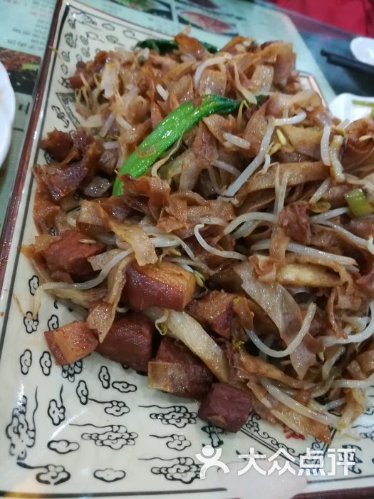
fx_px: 375
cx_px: 187
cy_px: 250
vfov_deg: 67.3
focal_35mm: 26
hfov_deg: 53.1
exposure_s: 1/20
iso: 500
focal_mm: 3.83
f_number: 2.2
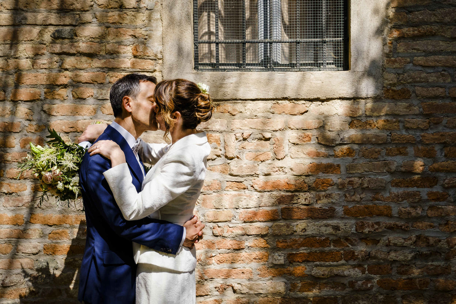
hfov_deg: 38.9
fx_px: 646
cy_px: 152
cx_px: 228
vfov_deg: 26.5
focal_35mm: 51
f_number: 2.8
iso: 320
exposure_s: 1/1900
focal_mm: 34.2
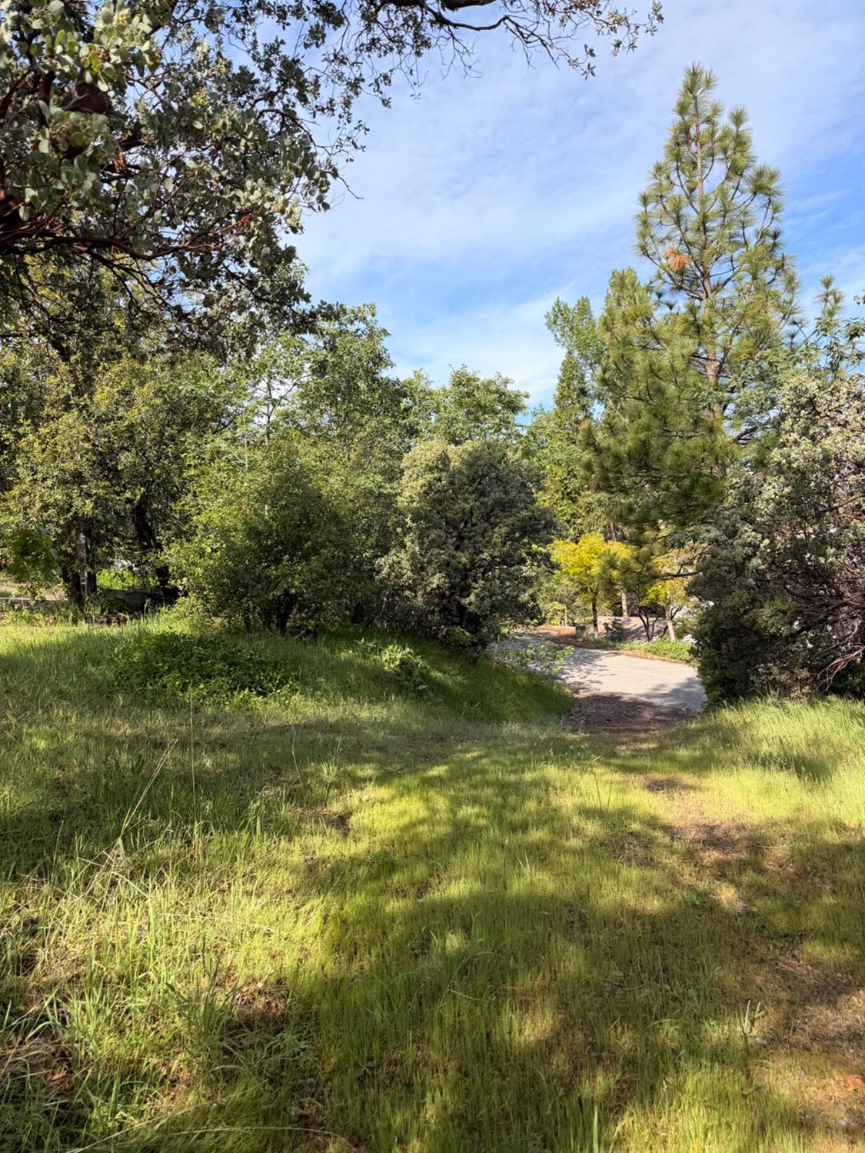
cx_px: 432
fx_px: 799
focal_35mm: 24
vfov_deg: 71.6
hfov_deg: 56.8
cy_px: 576
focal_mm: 6.76
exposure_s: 1/2169
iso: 80
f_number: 1.78
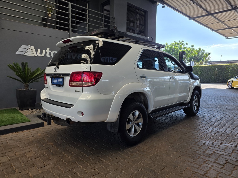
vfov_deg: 58.9
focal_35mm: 23
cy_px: 89
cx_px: 119
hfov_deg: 73.9
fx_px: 158
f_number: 1.7
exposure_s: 1/1350
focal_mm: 6.25
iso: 80
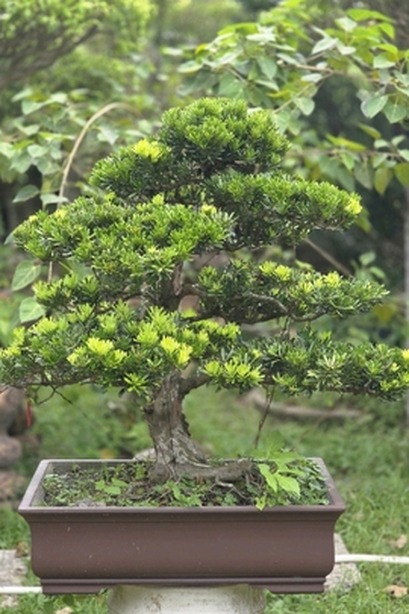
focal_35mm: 85
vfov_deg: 23.9
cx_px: 201
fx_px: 1448
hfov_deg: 16.1
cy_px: 290
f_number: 2.4
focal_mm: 7.9
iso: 50
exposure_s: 1/244
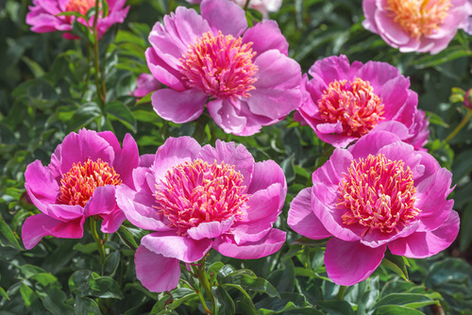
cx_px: 236
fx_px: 1377
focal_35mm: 105
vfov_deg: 13.1
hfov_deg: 19.4
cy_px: 158
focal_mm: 105
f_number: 8
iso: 100
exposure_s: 1/500
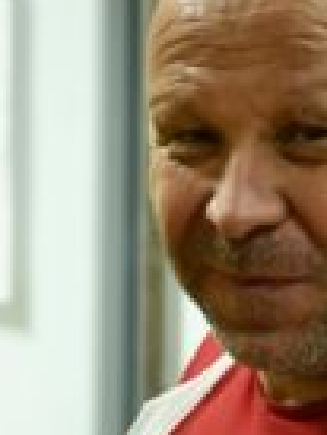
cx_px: -283
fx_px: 4188
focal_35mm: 333
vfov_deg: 5.9
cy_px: 626
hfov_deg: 4.4
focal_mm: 62
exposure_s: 1/60
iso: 900
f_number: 3.2
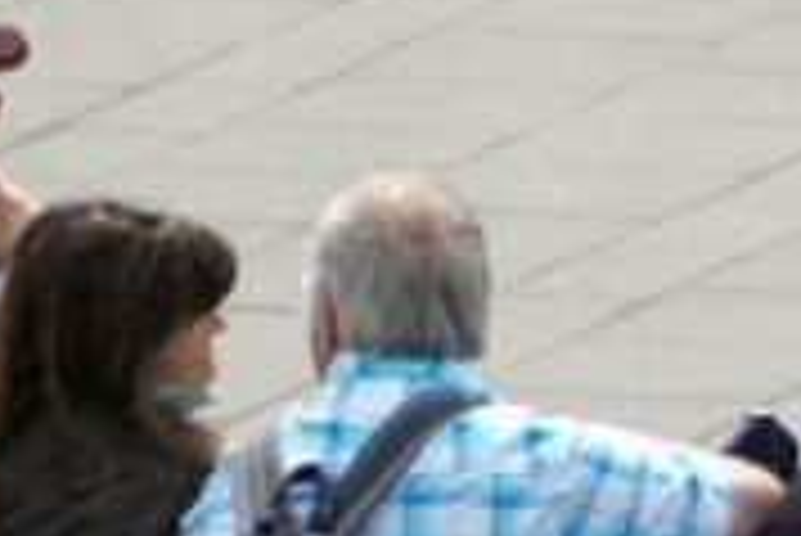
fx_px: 33735
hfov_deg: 1.4
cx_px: 572
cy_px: 619
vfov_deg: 0.9
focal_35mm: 1515
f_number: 5.6
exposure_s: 1/500
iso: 125
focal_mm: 300
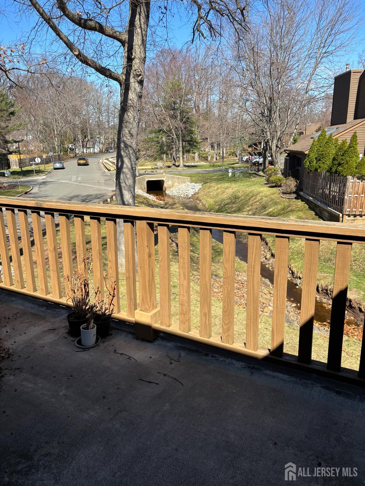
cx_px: 182
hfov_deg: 53.1
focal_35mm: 26
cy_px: 243
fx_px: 365
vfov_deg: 67.3
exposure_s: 1/1783
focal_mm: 5.96
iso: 50
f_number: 1.6
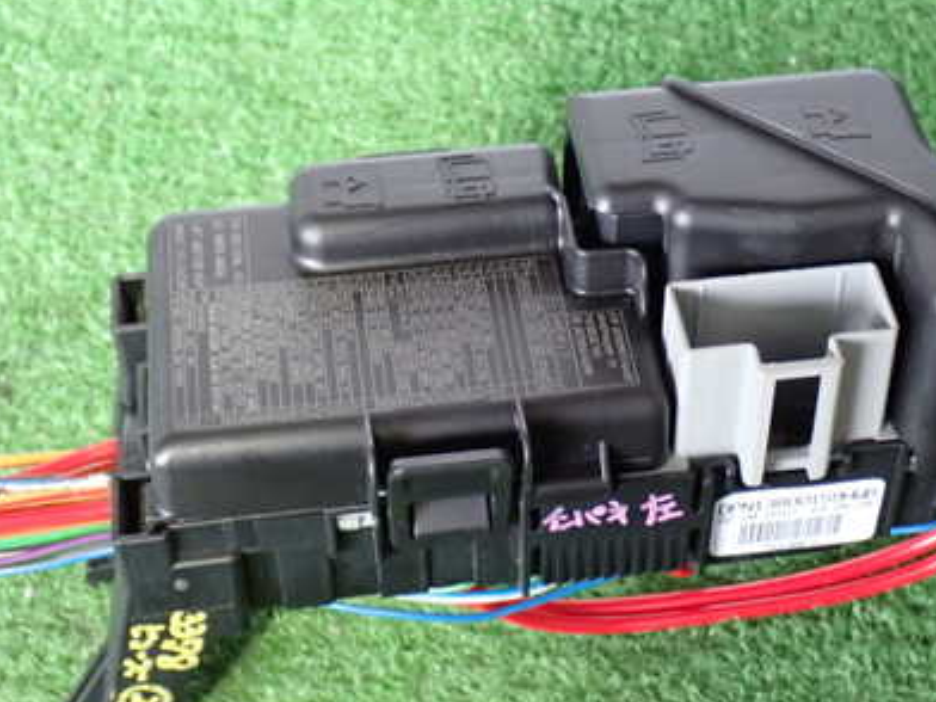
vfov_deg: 20.4
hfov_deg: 27.0
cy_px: 370
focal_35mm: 72
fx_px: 1947
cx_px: 575
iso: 800
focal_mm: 8.4
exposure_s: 1/20
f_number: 3.1
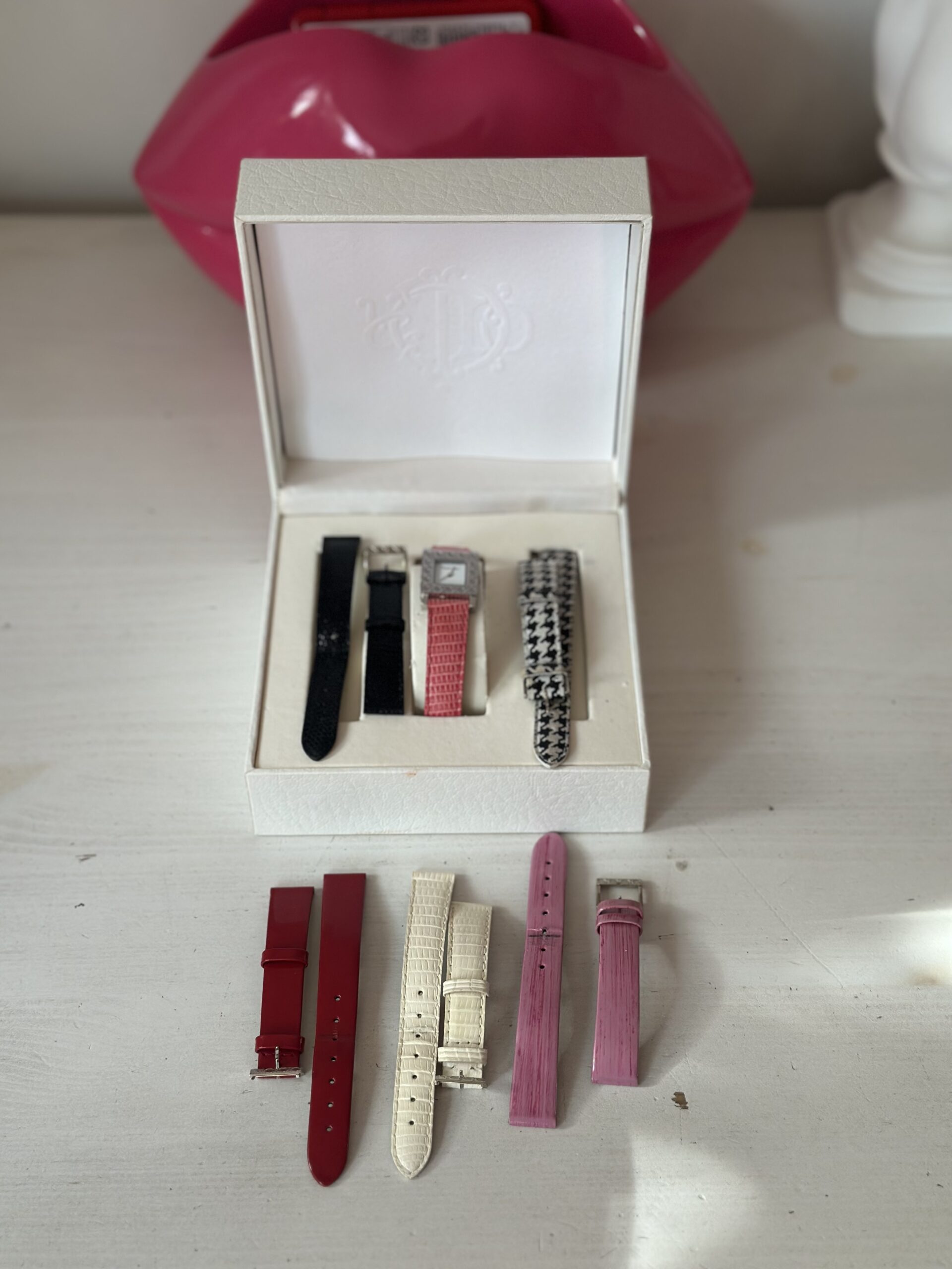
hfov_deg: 30.3
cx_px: 476
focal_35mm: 48
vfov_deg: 39.7
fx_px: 1760
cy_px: 634
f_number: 1.78
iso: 80
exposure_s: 1/334
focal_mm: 6.86
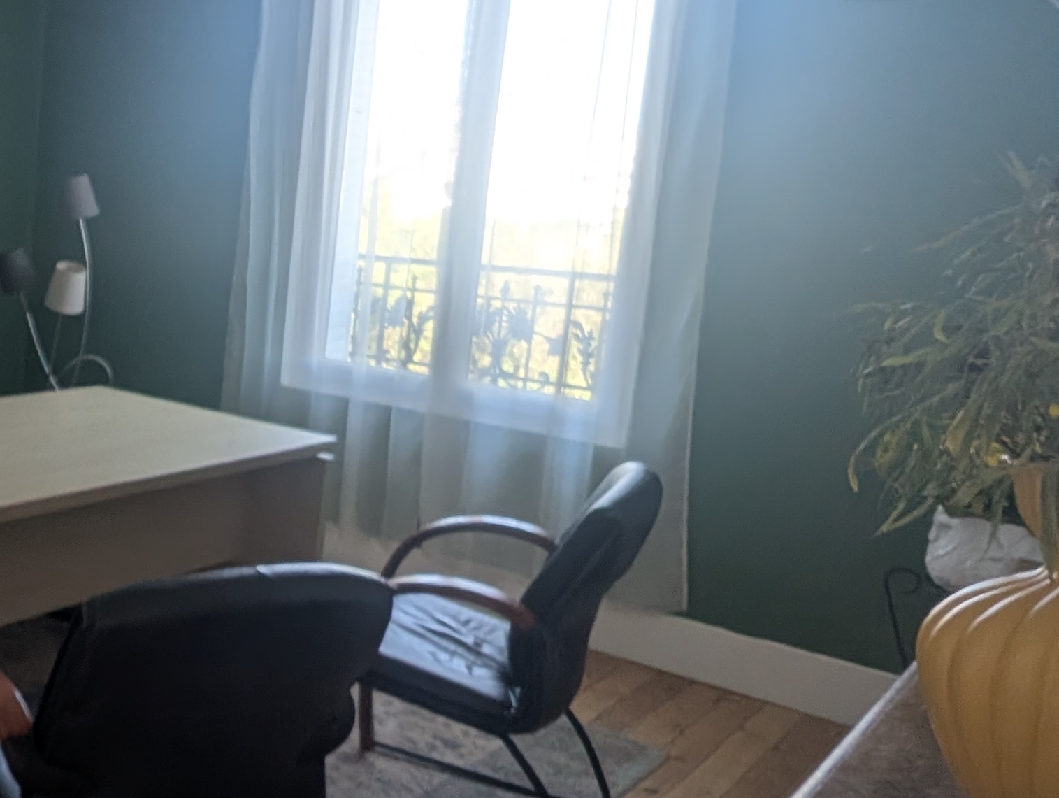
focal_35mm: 35
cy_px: 360
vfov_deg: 40.8
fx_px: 1072
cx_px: -67
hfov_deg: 42.8
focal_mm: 1.95
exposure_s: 1/57.7
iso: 55
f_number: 2.2
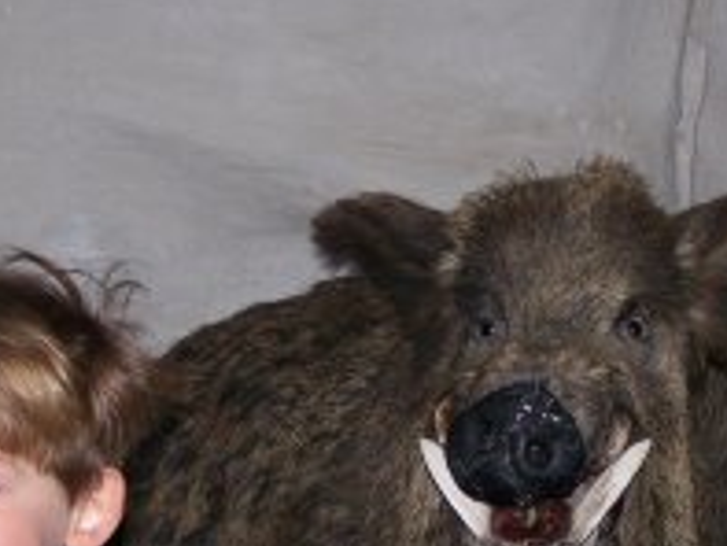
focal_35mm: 135
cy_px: 424
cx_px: 399
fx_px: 2837
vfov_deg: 11.0
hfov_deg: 14.6
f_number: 3.1
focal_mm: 9.8
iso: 80
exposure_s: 1/60
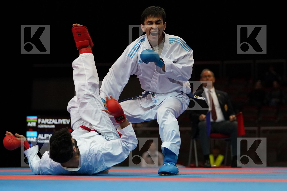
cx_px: 144
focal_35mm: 151
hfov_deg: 13.6
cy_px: 96
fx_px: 1204
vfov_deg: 9.1
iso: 2500
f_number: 2.8
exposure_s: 1/1000
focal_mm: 101
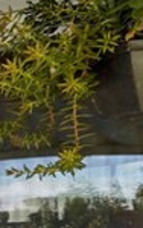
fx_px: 691
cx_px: -449
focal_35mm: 111
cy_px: 282
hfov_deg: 7.6
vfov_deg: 17.7
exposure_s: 1/30
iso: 160
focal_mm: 16
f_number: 7.1
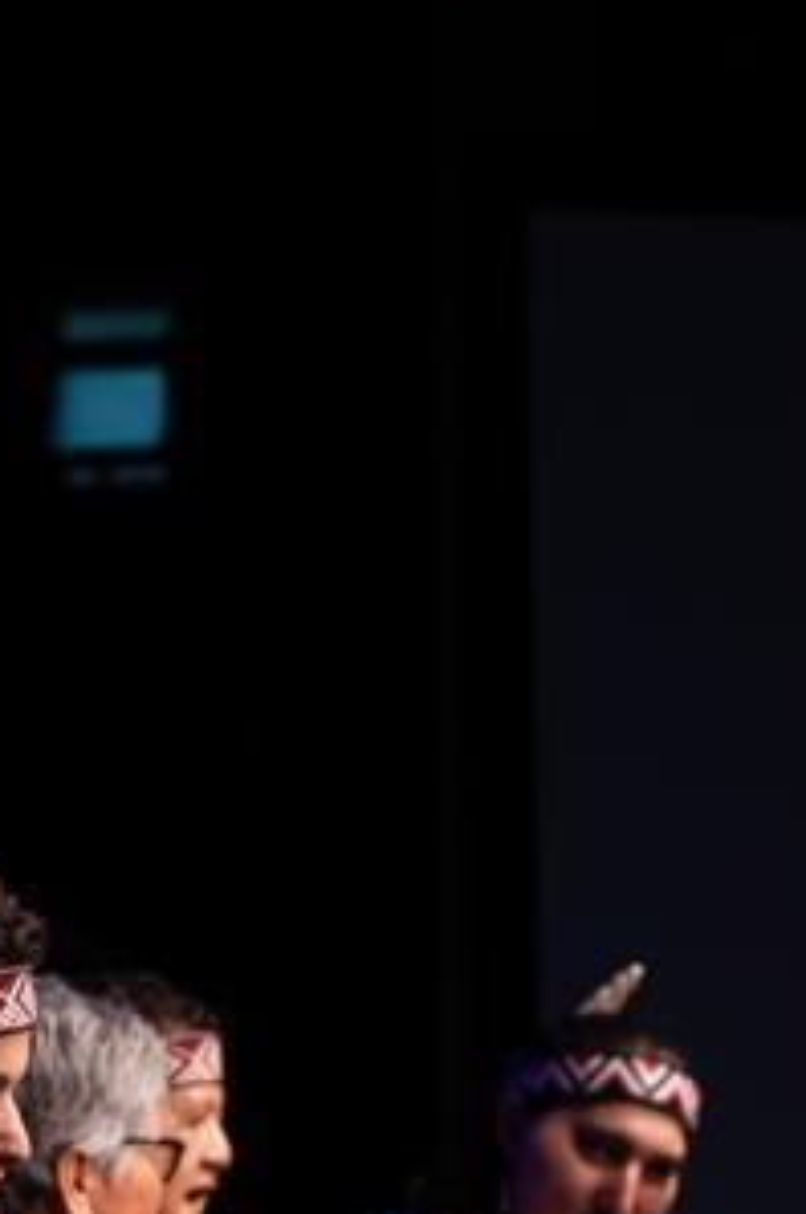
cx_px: -79
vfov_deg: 7.3
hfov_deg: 4.8
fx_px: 9492
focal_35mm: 282
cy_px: 1308
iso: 1600
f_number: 4
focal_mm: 105
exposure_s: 1/250
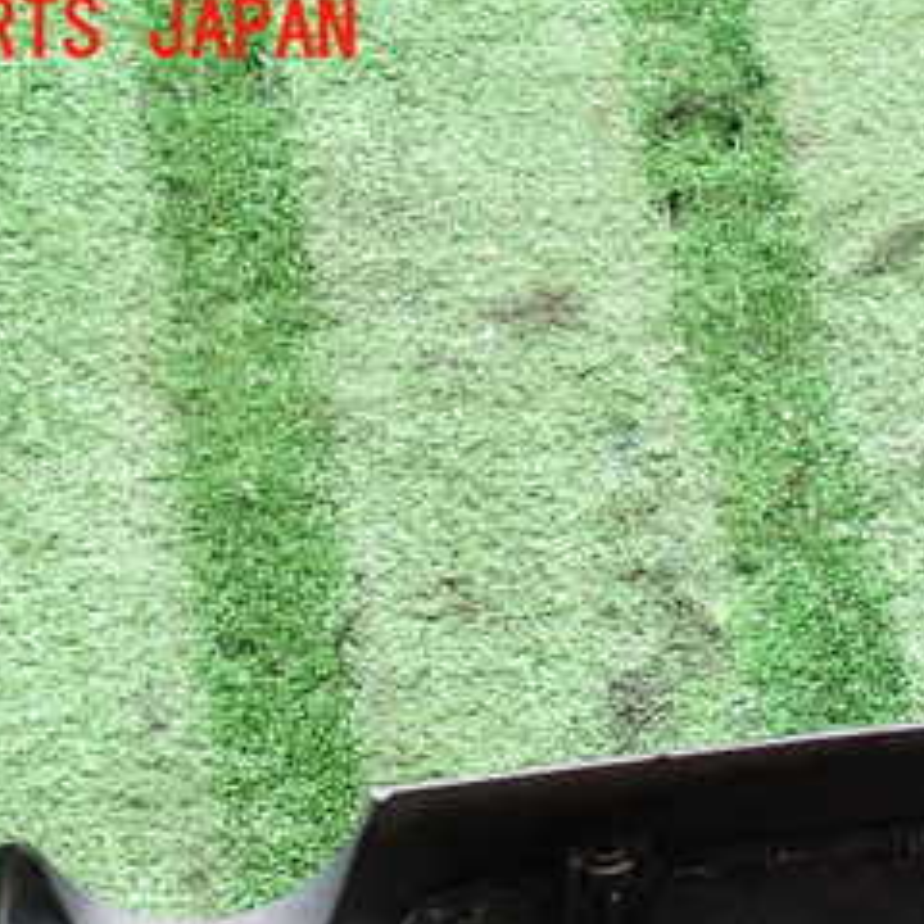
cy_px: 851
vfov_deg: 20.2
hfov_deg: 20.3
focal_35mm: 84
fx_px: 2537
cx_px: 812
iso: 200
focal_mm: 6.83
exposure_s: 1/60
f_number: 2.7
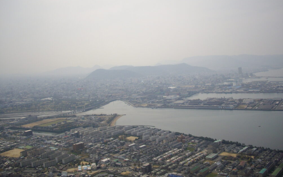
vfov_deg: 31.9
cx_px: 140
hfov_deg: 49.3
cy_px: 71
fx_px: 309
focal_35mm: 40
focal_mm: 6.2
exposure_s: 1/800
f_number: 5.6
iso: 100
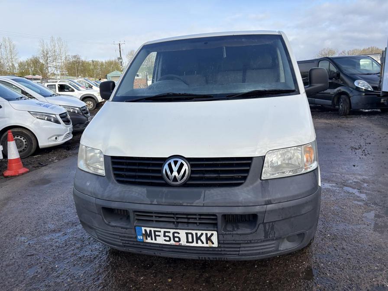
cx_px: 194
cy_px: 146
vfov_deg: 53.1
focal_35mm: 26
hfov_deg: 67.3
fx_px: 291
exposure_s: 1/1587
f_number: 1.6
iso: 50
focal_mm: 5.96
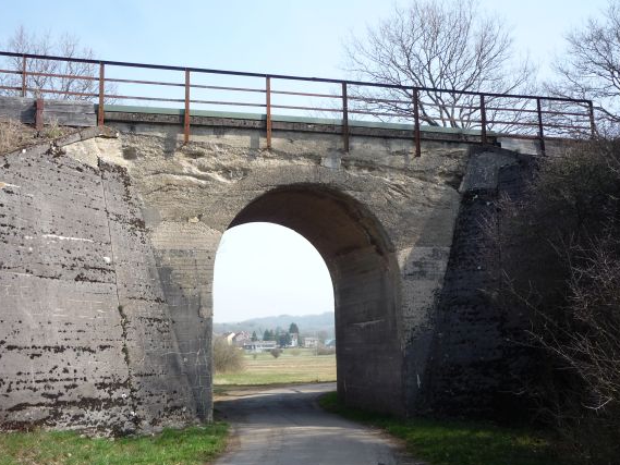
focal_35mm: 36
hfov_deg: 51.3
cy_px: 253
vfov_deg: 39.6
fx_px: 645
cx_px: 284
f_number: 4
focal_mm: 5.2
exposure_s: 1/320
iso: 100
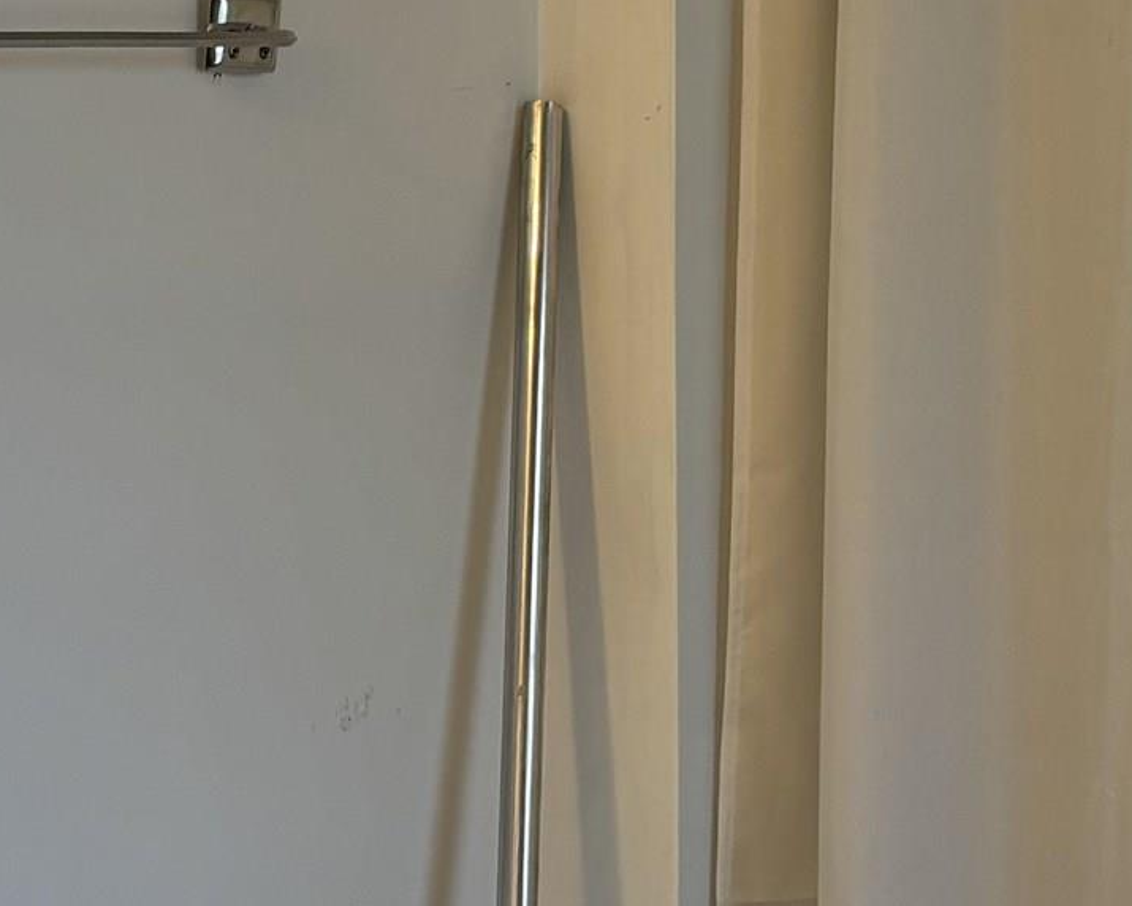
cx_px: 437
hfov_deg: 17.6
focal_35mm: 109
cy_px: 581
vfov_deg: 14.1
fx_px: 3652
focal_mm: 5.96
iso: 100
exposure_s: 1/60
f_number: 1.6
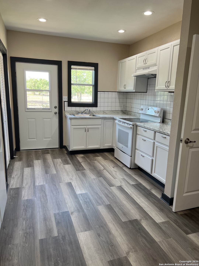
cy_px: 133
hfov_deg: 53.1
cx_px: 100
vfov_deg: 67.3
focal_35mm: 26
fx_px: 199
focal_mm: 5.7
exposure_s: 1/120
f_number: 1.5
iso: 80
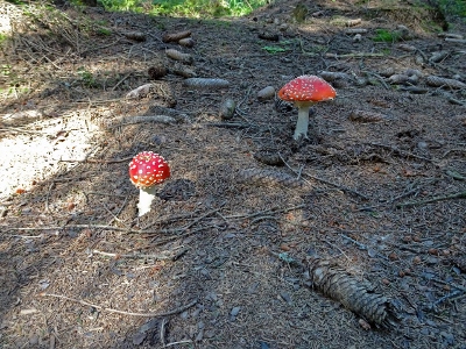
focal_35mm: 31
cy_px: 174
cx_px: 233
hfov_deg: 58.4
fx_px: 417
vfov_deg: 45.4
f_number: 4
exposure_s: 1/60
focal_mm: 5.26
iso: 400
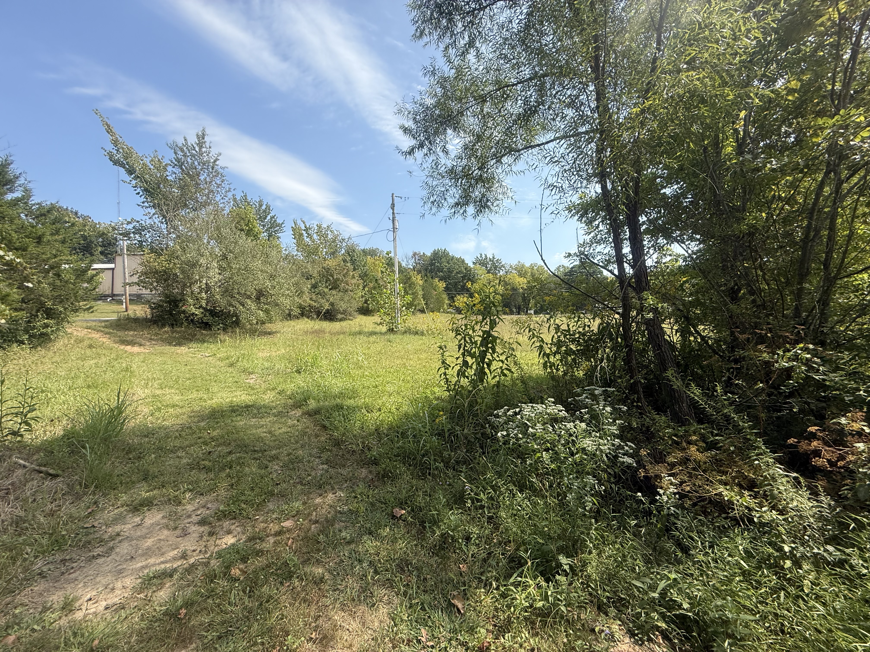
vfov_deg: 85.7
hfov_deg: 102.1
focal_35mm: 14
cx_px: 435
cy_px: 326
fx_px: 352
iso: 50
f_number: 2.2
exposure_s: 1/1167
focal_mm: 2.22
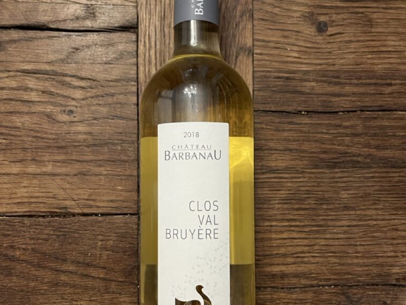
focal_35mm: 35
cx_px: 202
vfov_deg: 40.4
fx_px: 411
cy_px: 189
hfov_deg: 52.6
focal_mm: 5.1
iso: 400
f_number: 1.6
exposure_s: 1/60
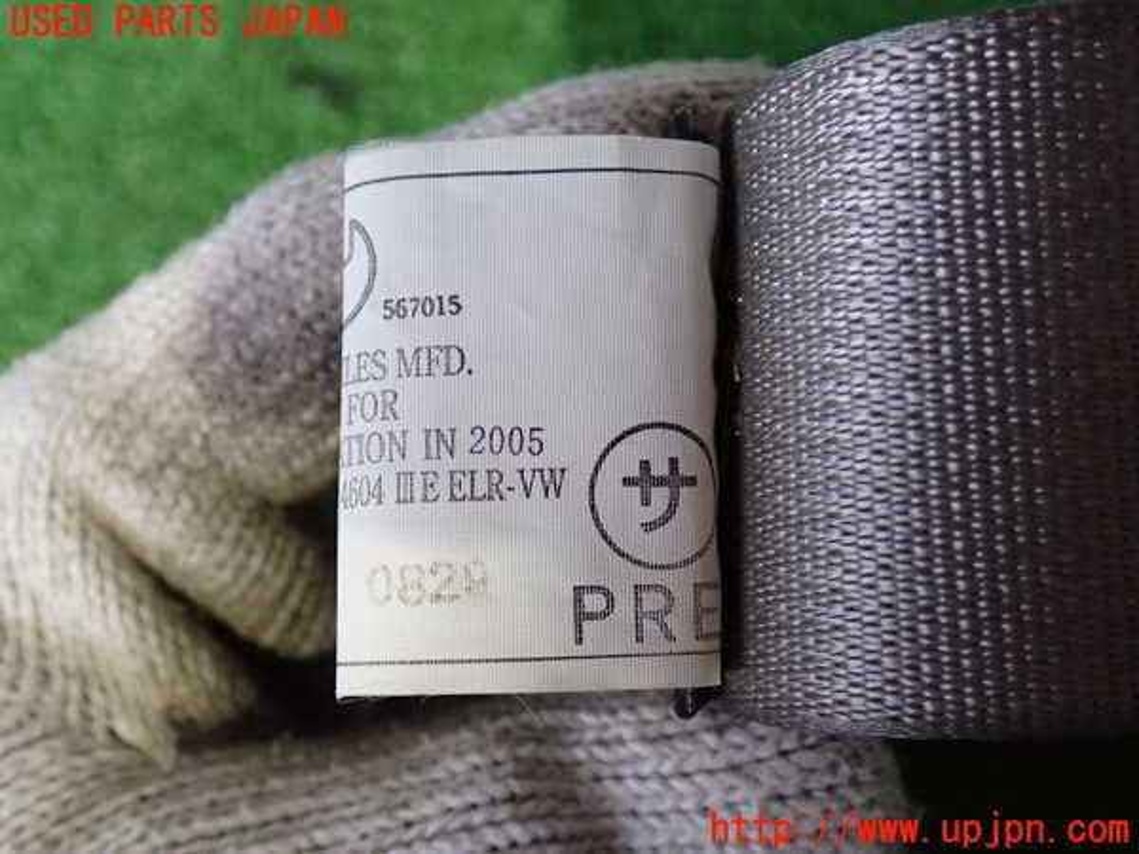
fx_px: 1349
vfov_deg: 35.1
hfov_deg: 45.8
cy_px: 427
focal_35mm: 41
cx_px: 570
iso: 500
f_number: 2.8
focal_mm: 7.31
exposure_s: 1/40
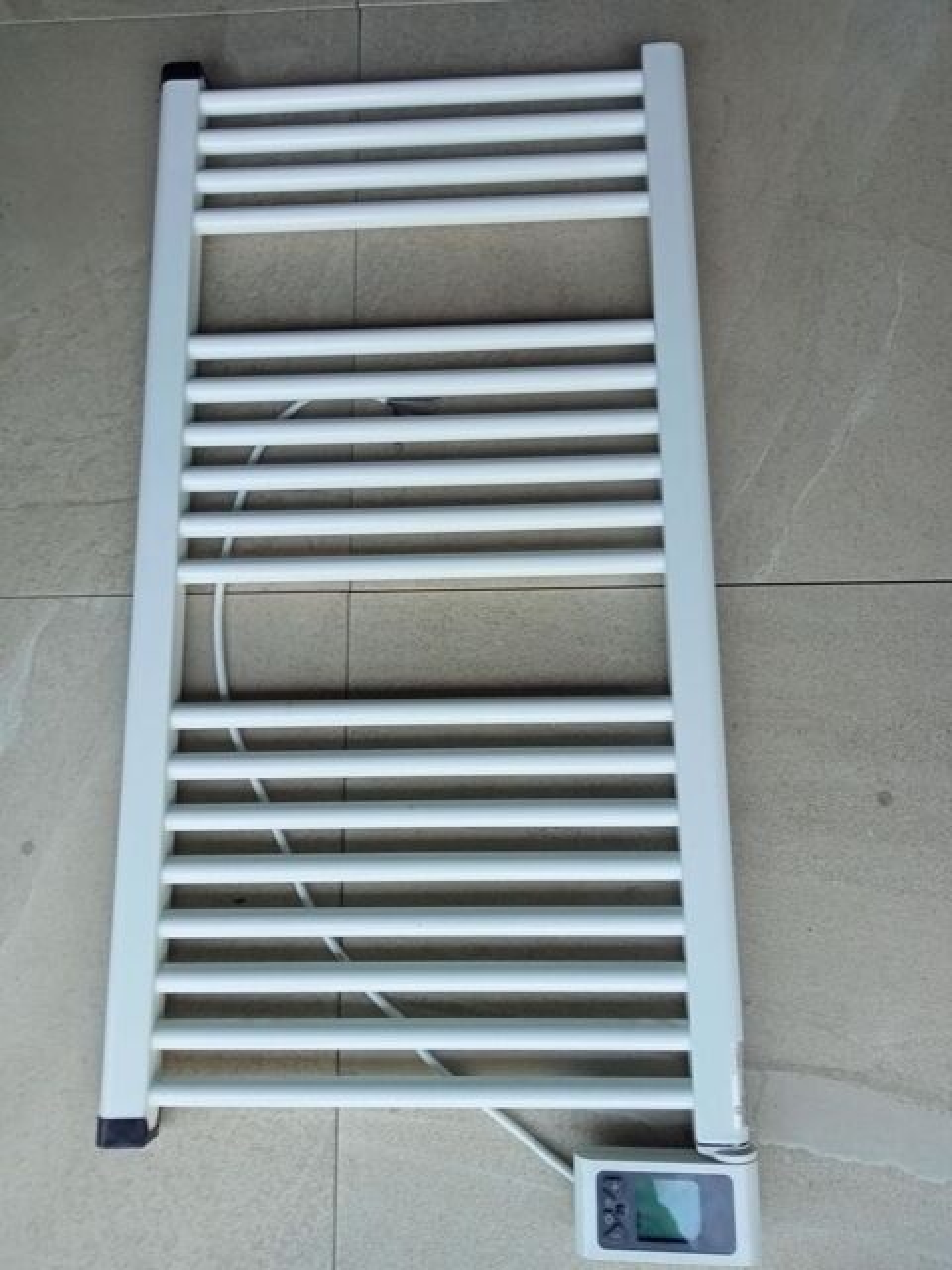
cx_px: 476
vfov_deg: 63.4
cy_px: 635
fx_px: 1027
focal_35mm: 28
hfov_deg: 49.7
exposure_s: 1/33.3
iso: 126
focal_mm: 3.46
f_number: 2.2
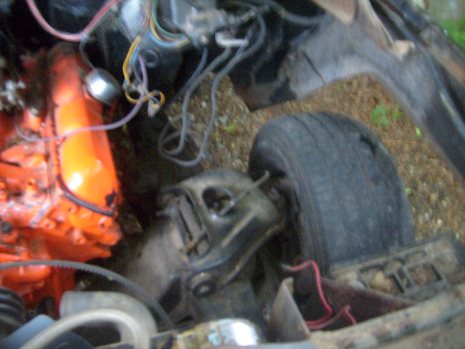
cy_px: 174
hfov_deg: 52.6
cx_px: 232
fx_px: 470
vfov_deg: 40.7
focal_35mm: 35
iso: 200
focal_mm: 5.8
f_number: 2.8
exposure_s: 1/1.43
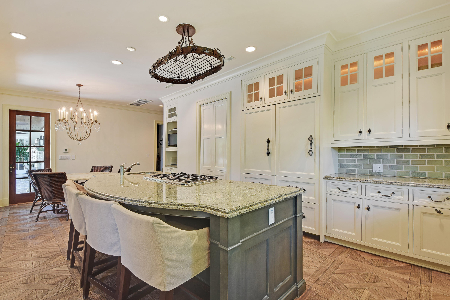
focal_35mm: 15
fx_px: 187
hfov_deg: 100.4
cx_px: 225
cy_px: 150
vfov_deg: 77.3
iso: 100
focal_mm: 10
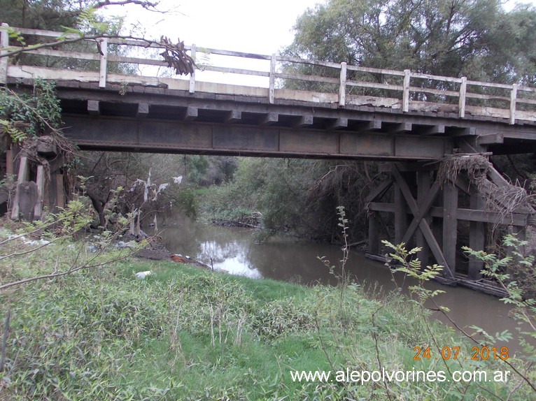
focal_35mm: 28
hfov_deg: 63.5
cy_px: 200
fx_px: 433
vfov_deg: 49.7
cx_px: 268
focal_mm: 4
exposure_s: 1/25
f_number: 2.7
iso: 80
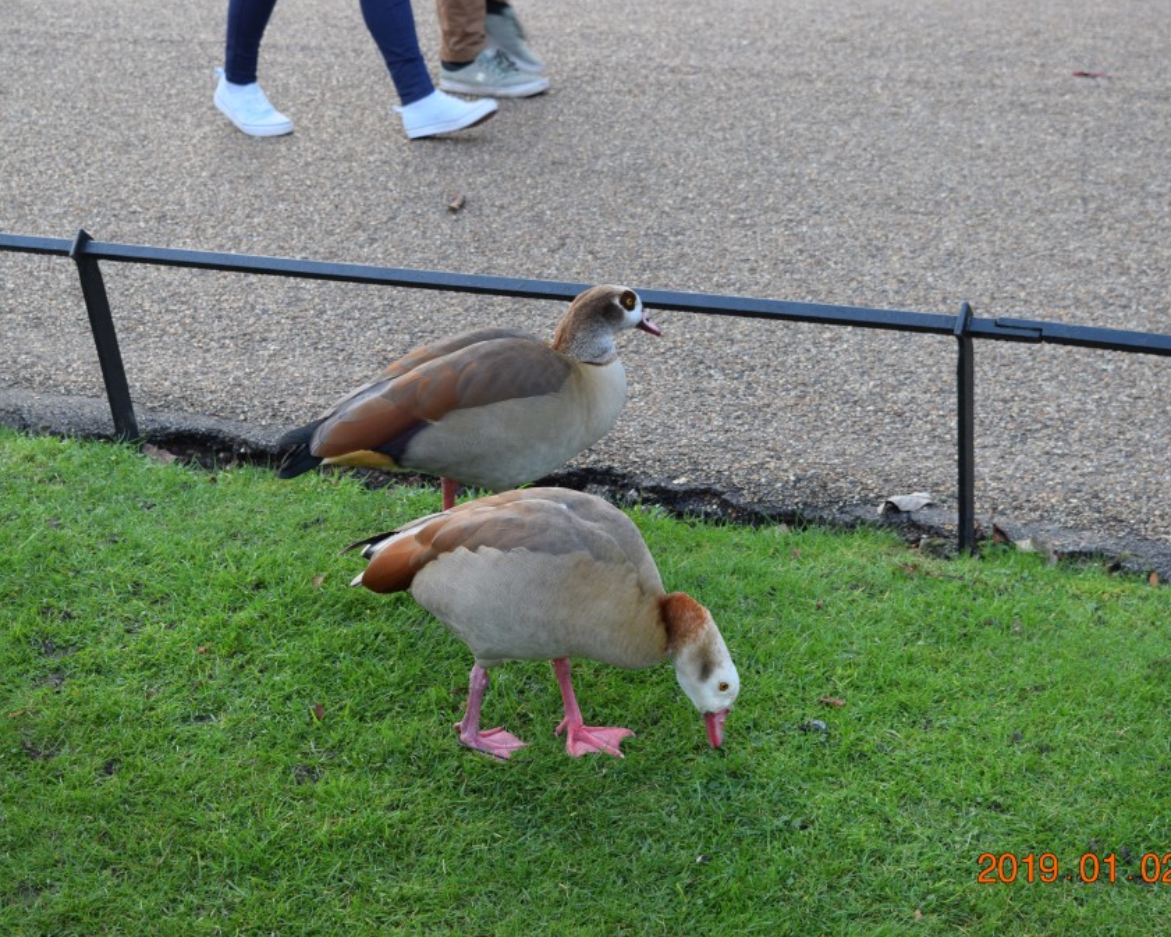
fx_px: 2496
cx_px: 603
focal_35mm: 72
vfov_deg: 21.3
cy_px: 465
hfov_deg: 26.4
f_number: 5.6
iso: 400
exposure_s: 1/125
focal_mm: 42
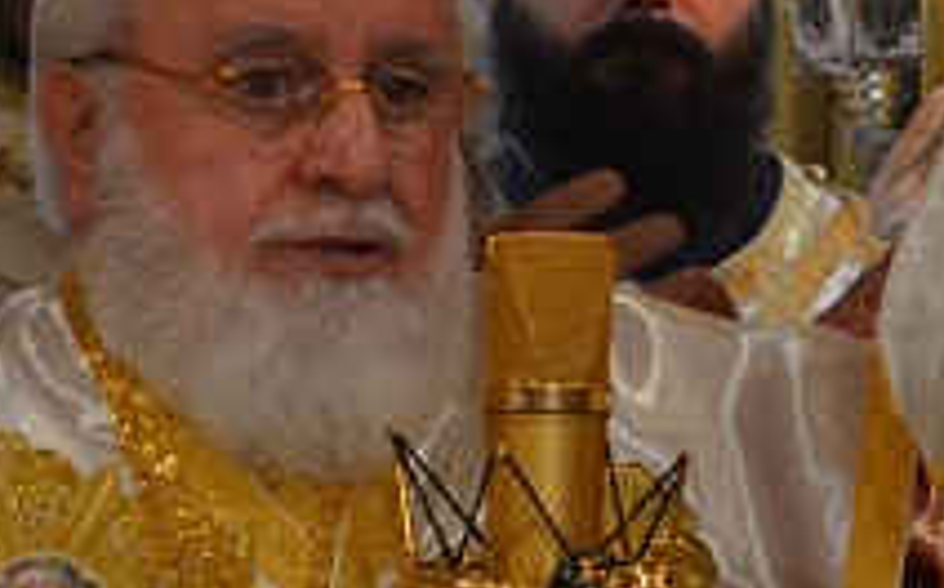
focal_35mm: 396
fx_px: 10187
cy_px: 285
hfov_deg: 5.3
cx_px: 1122
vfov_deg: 3.3
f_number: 5.6
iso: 1100
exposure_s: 1/30
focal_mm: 55
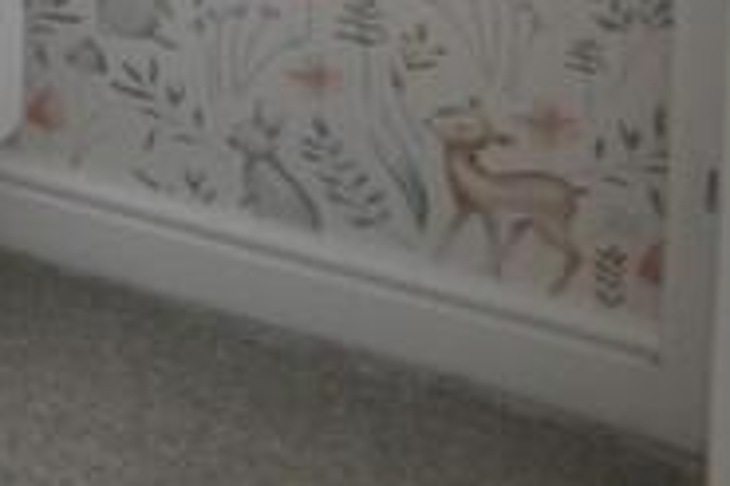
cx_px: -1046
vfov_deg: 12.5
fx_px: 1682
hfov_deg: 14.7
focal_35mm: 83
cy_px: -713
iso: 400
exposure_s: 1/60
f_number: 3.5
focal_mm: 10
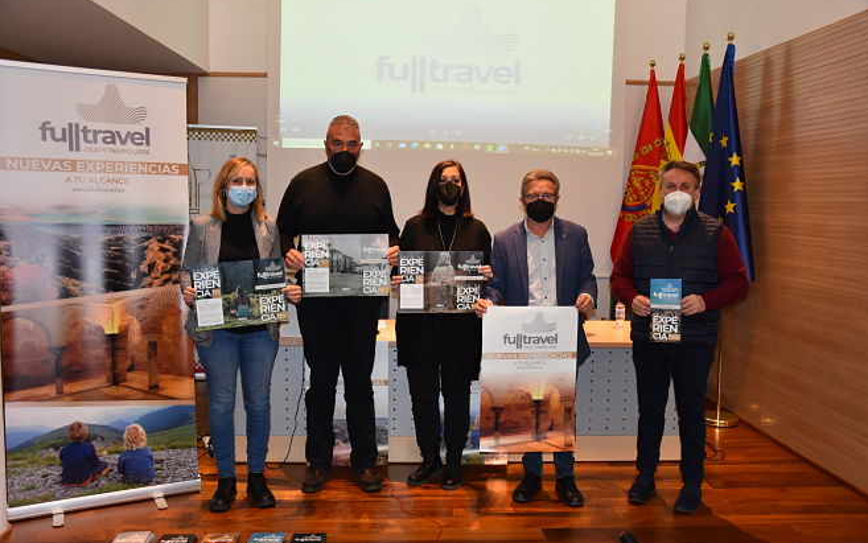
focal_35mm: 33
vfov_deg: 38.9
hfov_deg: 58.9
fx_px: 769
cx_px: 438
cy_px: 286
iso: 400
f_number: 3.8
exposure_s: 1/60
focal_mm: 21
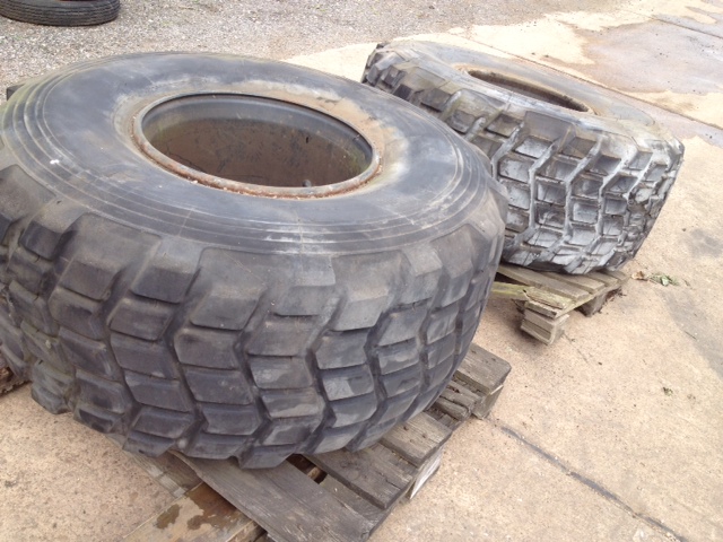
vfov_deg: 40.7
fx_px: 731
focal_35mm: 35
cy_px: 271
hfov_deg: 52.6
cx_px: 362
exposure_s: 1/511
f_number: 2.4
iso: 64
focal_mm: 4.28
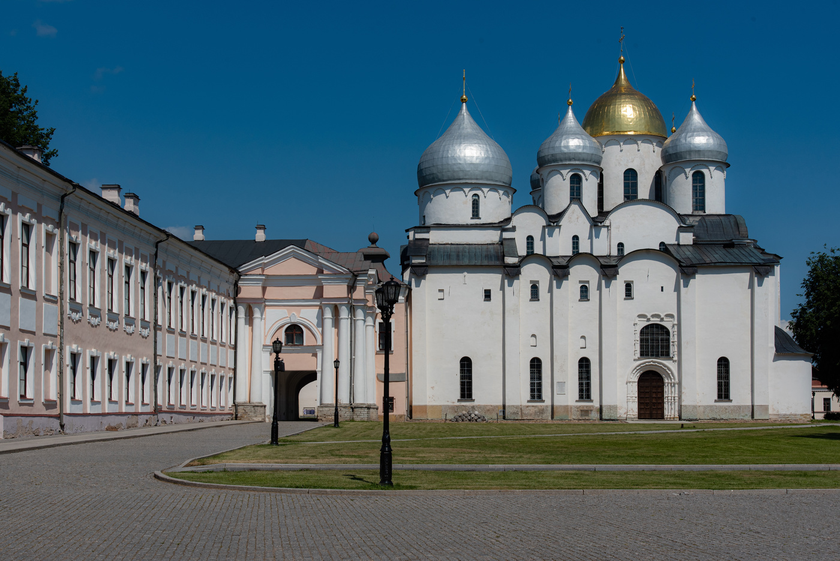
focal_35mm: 50
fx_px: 1167
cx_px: 420
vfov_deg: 27.0
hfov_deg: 39.6
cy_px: 280
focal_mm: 50
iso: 200
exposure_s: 1/640
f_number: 13
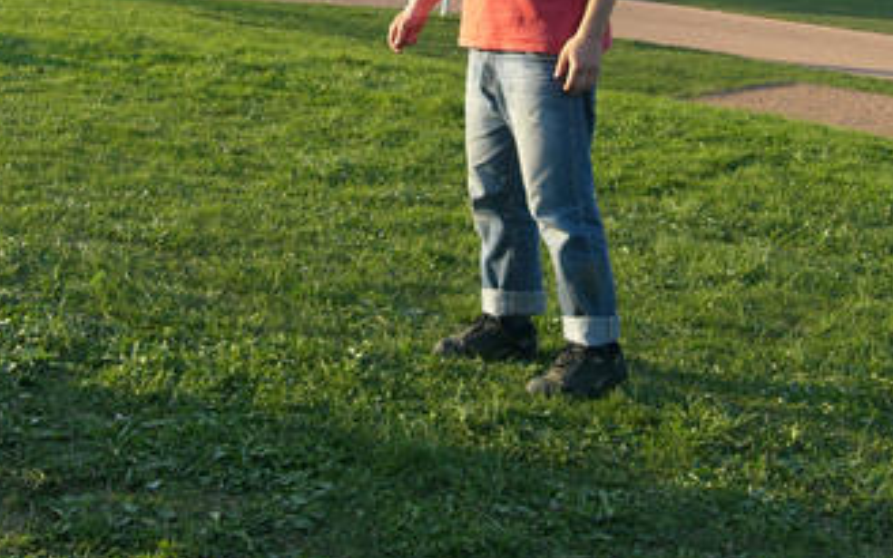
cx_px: 449
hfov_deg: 34.5
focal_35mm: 59
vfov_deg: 21.3
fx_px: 1436
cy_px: 11
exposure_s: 1/320
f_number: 3.1
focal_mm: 6.3
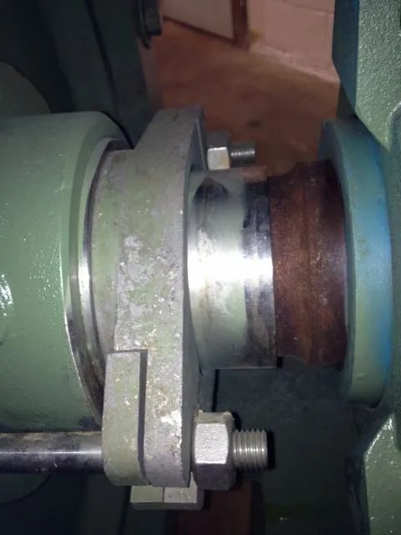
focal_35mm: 35
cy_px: 268
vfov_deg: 52.6
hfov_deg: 40.7
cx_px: 200
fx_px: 541
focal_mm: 4.28
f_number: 2.4
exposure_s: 1/23
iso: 50
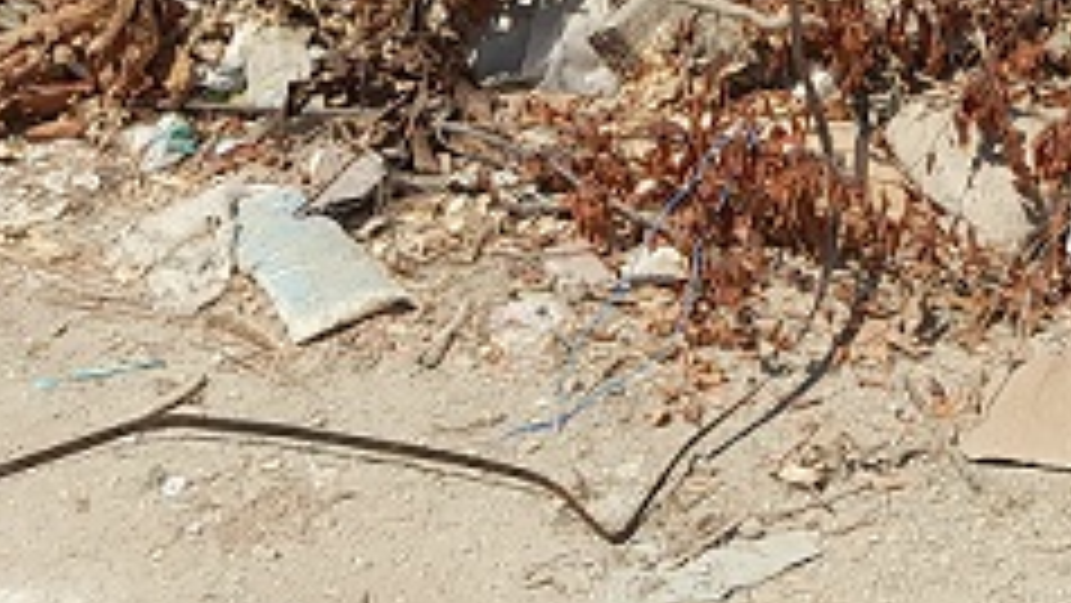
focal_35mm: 96
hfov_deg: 21.7
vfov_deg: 11.5
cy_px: -572
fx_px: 2727
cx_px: 972
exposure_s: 1/1073
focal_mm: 4.6
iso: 20
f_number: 2
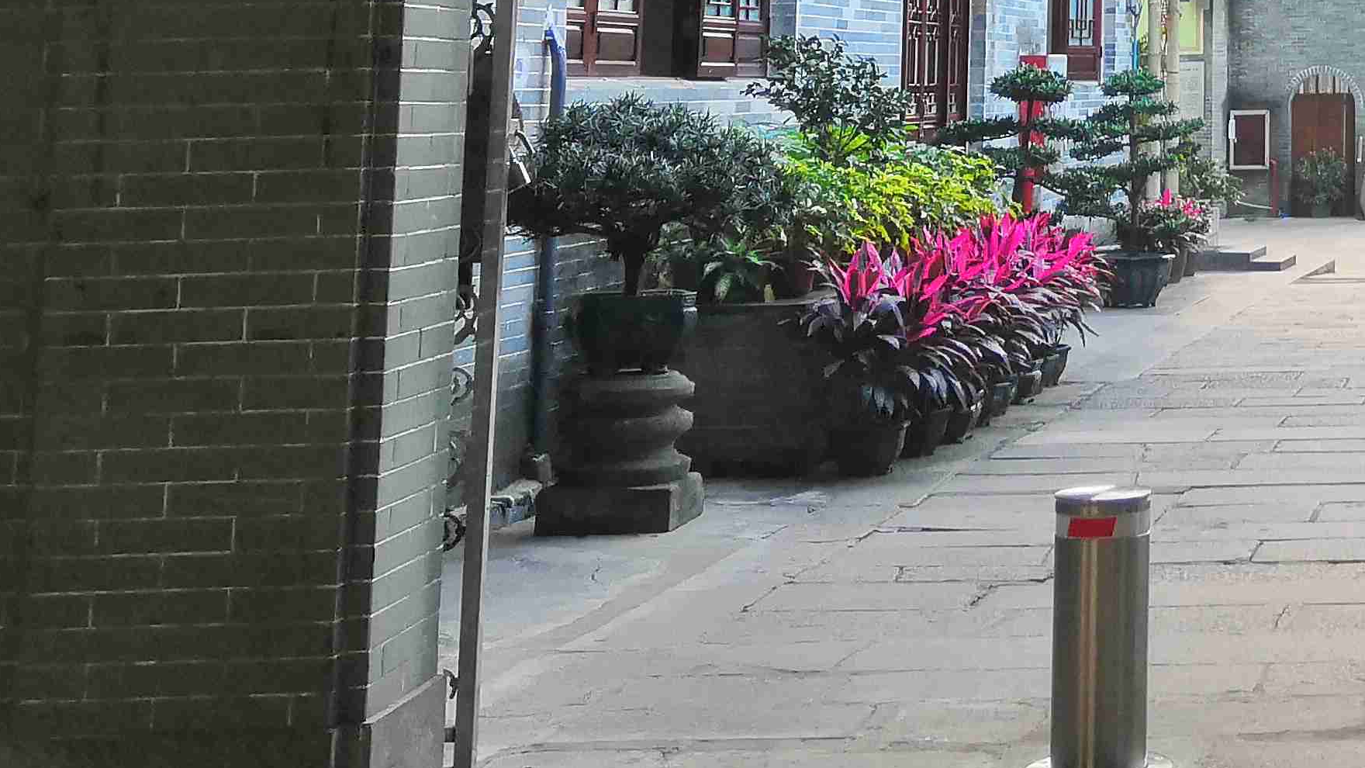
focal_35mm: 77
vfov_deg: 14.8
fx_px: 2787
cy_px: -308
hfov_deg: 25.3
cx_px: 1552
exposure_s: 1/50
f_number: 2.2
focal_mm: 3.81
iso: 125
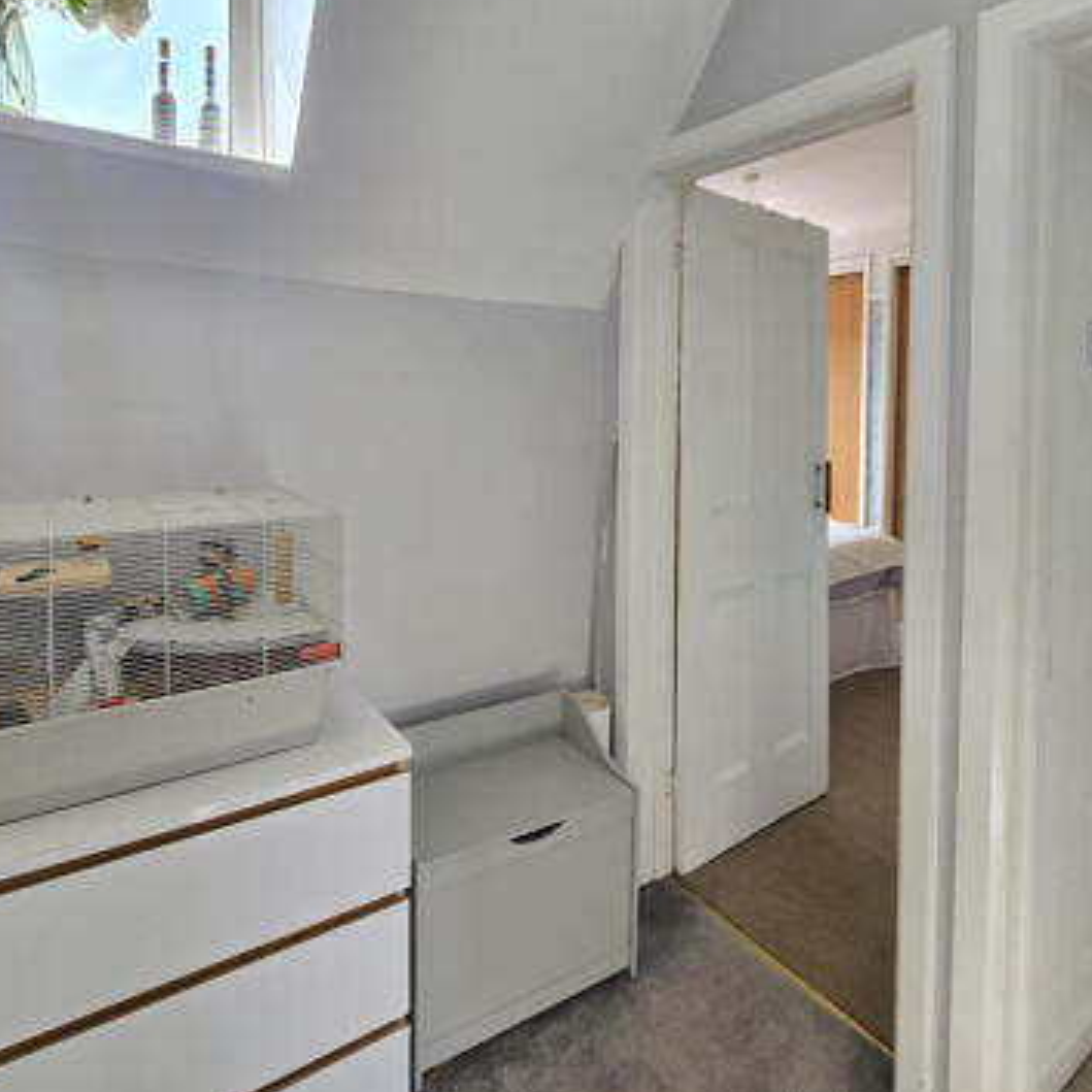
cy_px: 428
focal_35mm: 19
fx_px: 678
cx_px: 568
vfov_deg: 76.7
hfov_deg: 77.6
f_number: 2.2
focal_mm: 2.2
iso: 64
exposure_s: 1/100
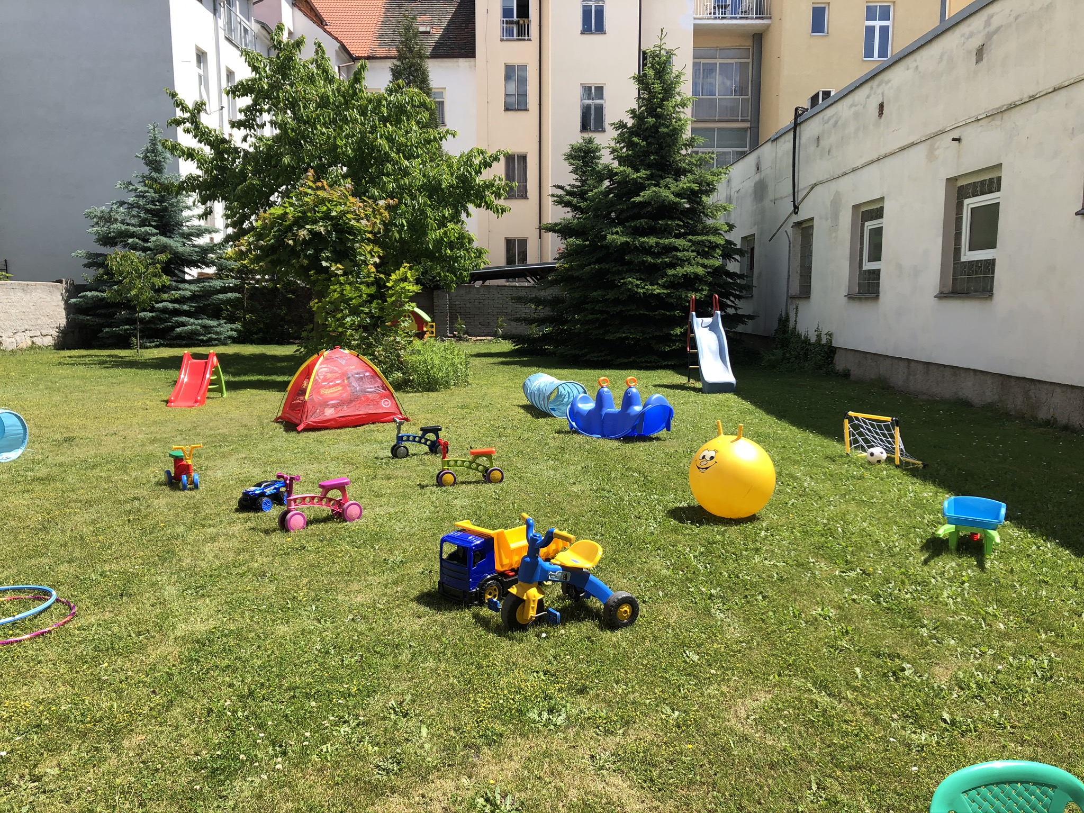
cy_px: 406
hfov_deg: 63.4
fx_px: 877
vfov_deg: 49.7
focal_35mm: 28
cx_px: 542
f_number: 1.8
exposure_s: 1/991
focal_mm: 3.99
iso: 20
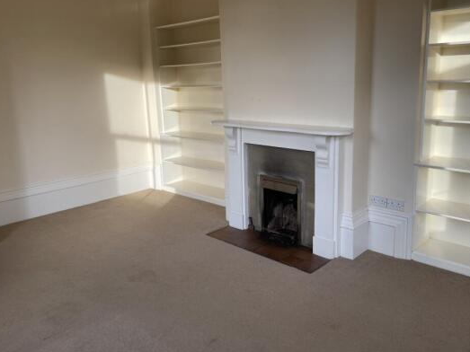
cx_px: 257
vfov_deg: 48.2
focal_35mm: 29
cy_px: 162
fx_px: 394
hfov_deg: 61.6
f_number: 1.6
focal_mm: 4.2
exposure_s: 1/130
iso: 32
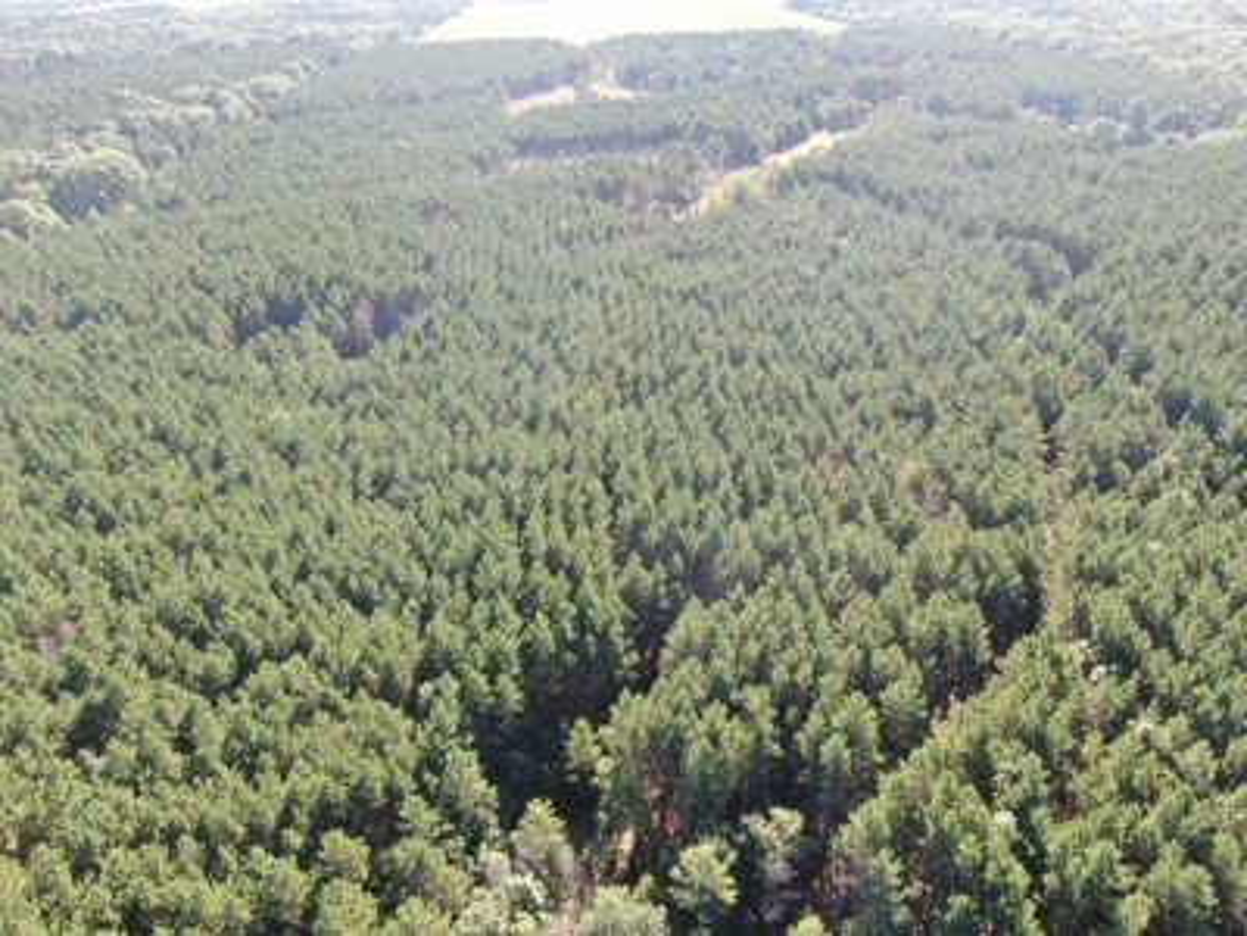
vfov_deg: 56.8
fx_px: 865
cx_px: 624
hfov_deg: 71.6
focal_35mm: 24
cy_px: 468
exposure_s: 1/160
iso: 100
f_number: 2.8
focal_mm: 4.39
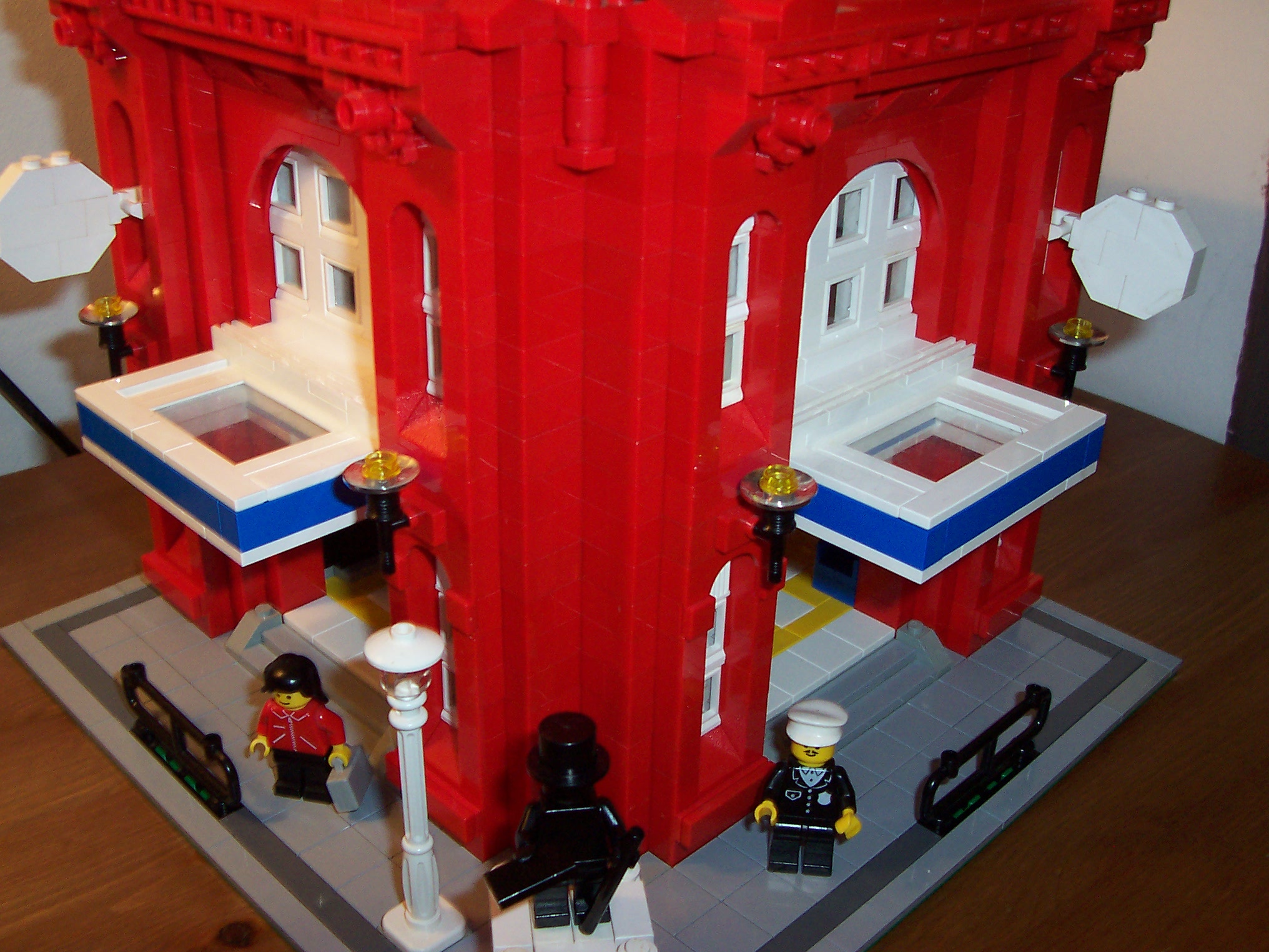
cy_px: 476
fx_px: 1356
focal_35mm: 37
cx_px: 634
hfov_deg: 50.1
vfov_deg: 38.7
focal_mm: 5.6
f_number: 2.8
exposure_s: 1/60
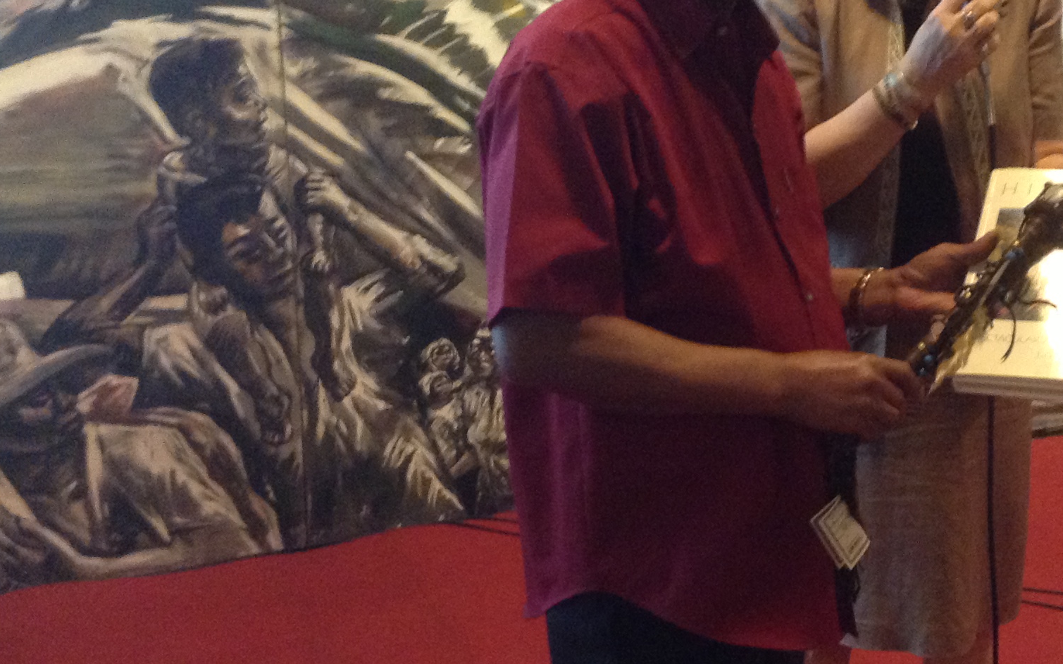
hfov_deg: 33.5
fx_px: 1738
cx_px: 768
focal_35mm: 60
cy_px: 344
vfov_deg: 21.6
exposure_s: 1/15
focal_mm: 3.3
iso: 250
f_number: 2.4
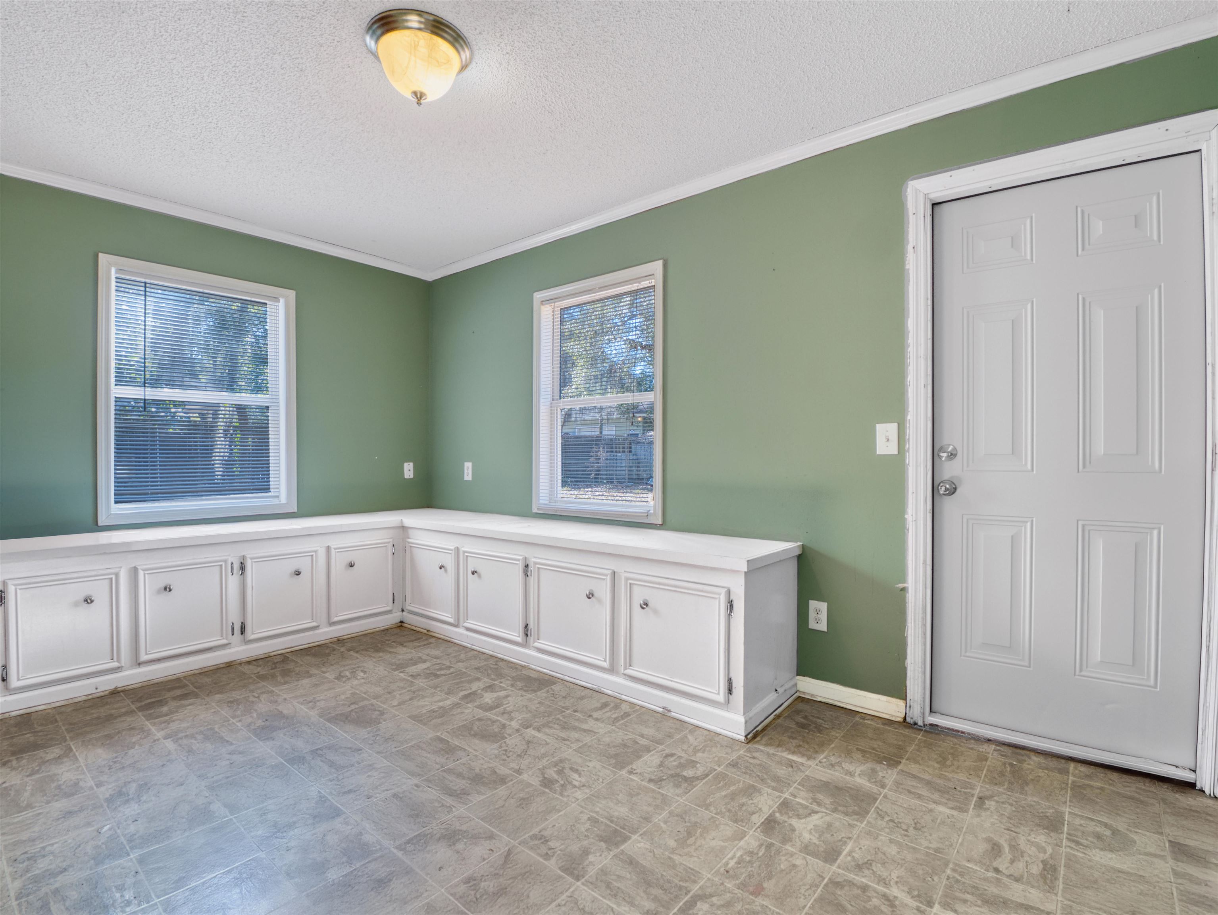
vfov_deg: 78.1
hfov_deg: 94.5
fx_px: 563
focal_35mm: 16
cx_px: 609
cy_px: 458
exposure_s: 1/8
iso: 200
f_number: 8
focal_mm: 8
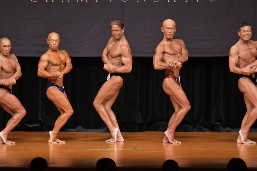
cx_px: 128
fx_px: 1820
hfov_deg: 8.1
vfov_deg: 5.4
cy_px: 86
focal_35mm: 255
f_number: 5.6
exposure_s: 1/400
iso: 5000
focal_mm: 170
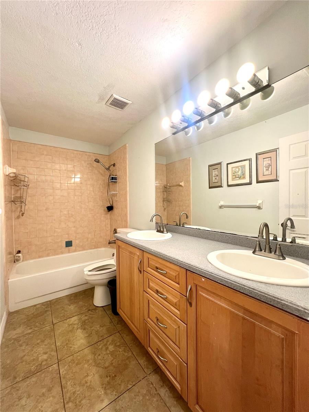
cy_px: 206
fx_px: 155
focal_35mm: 13
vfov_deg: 106.2
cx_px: 154
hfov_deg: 89.9
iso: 160
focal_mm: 1.57
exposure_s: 1/120
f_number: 1.8
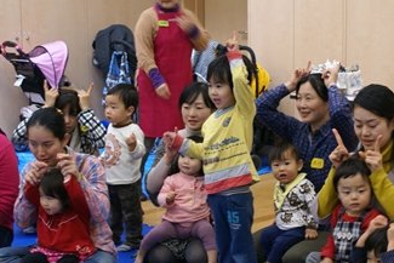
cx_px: 211
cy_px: 133
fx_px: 796
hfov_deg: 27.8
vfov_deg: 18.8
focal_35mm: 73
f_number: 5.6
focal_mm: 35
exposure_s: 1/20
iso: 400
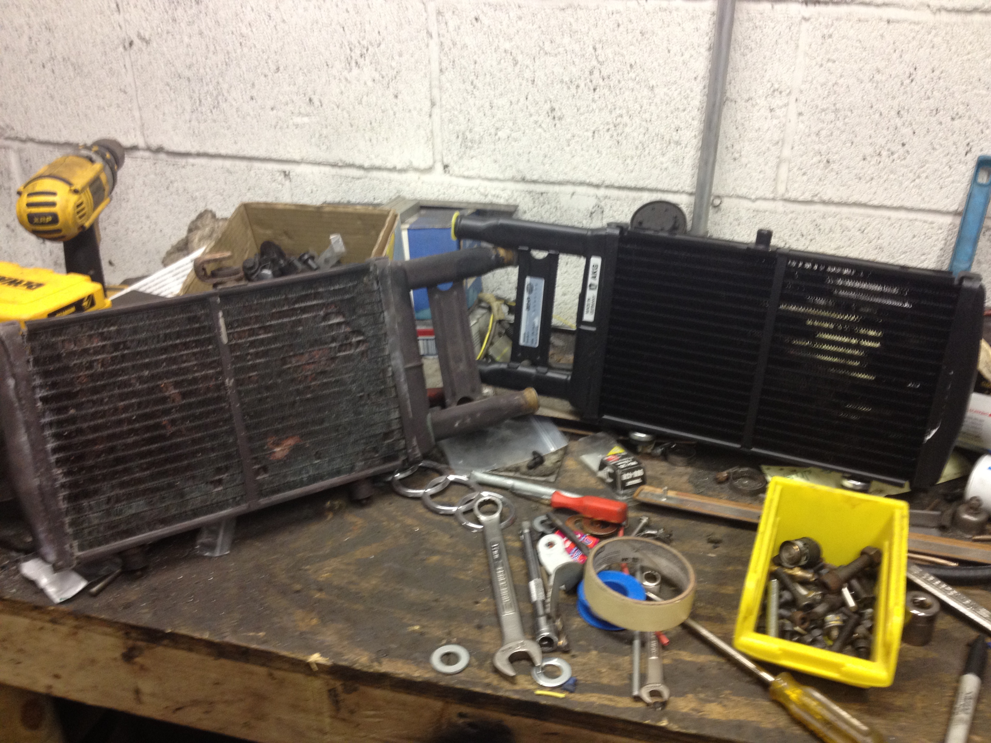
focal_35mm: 35
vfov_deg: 40.7
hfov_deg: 52.6
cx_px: 496
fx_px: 1002
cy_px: 372
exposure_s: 1/20
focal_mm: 4.28
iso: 160
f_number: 2.4
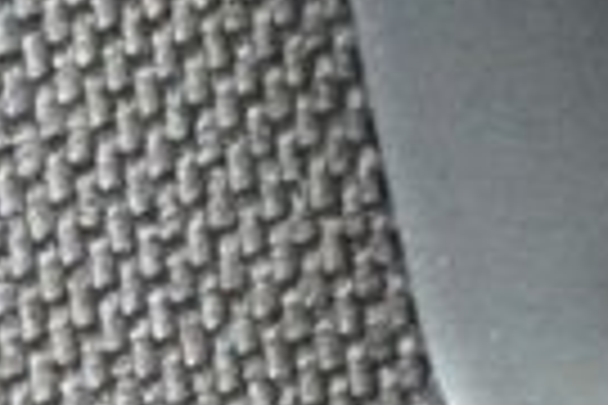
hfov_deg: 5.5
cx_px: 1248
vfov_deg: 3.7
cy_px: -432
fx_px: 6147
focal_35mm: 364
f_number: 5.6
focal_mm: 8.2
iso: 1600
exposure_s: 1/25
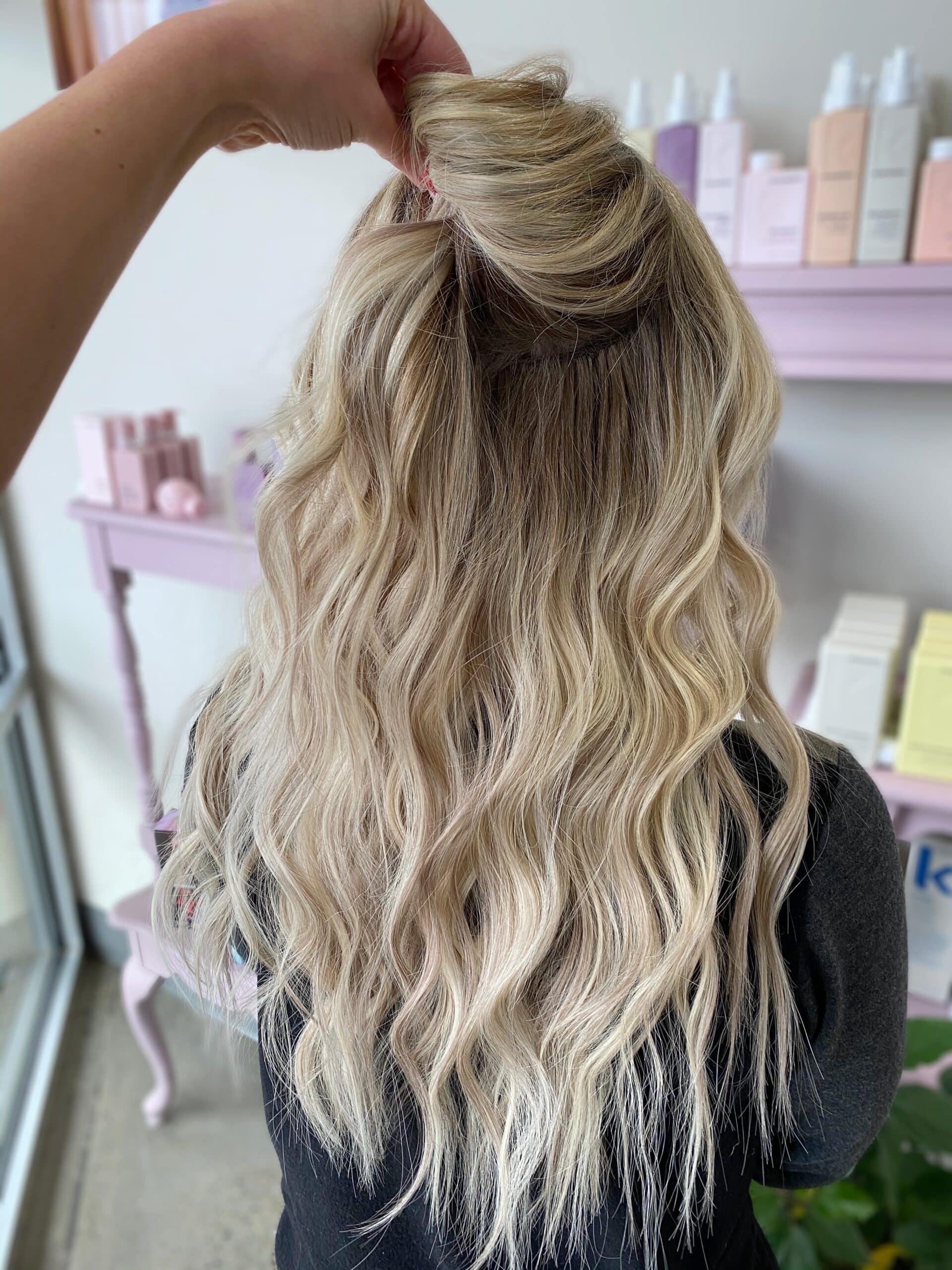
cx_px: 476
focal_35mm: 26
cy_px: 635
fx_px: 953
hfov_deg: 53.1
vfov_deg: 67.3
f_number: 1.8
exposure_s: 1/60
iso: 100
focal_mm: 4.25
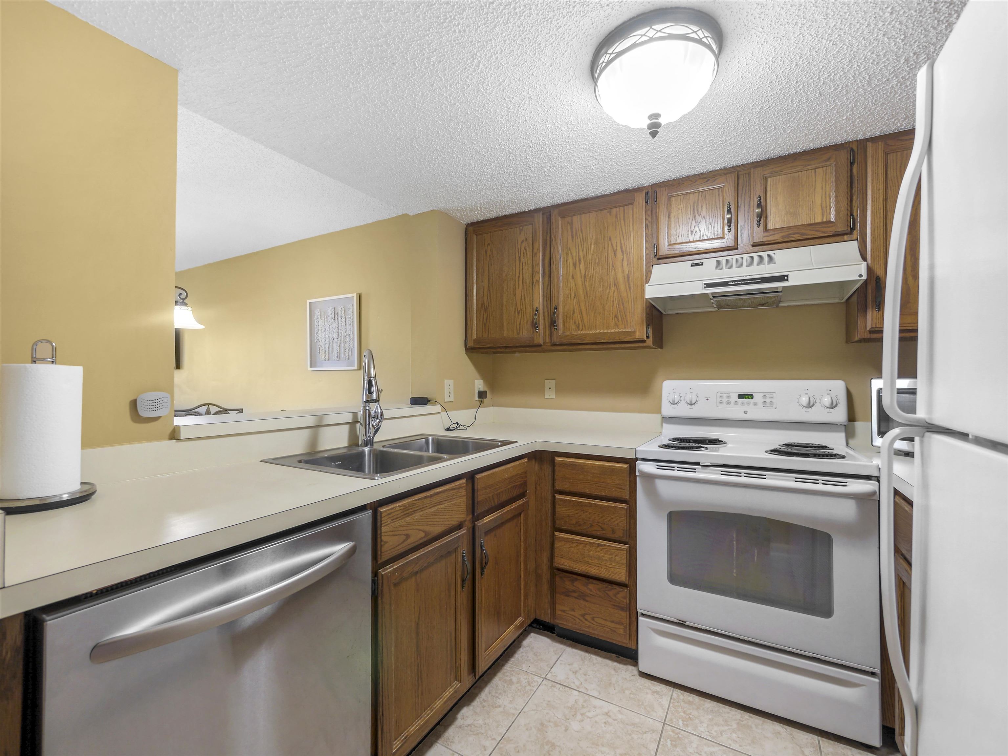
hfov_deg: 102.0
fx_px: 408
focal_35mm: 14
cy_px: 378
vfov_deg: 85.7
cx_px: 504
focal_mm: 7
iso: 400
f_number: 4
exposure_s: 1/3
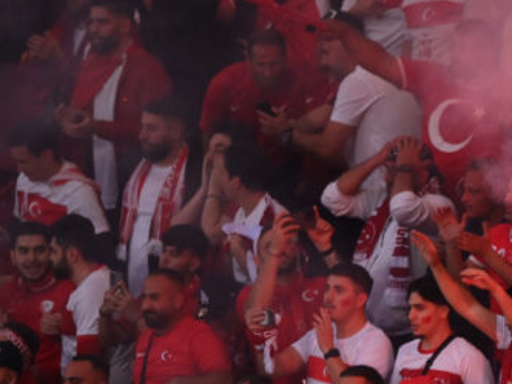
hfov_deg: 1.7
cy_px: 409
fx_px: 17557
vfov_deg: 1.3
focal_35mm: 1187
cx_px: 745
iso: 3200
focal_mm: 400
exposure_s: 1/1600
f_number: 3.5
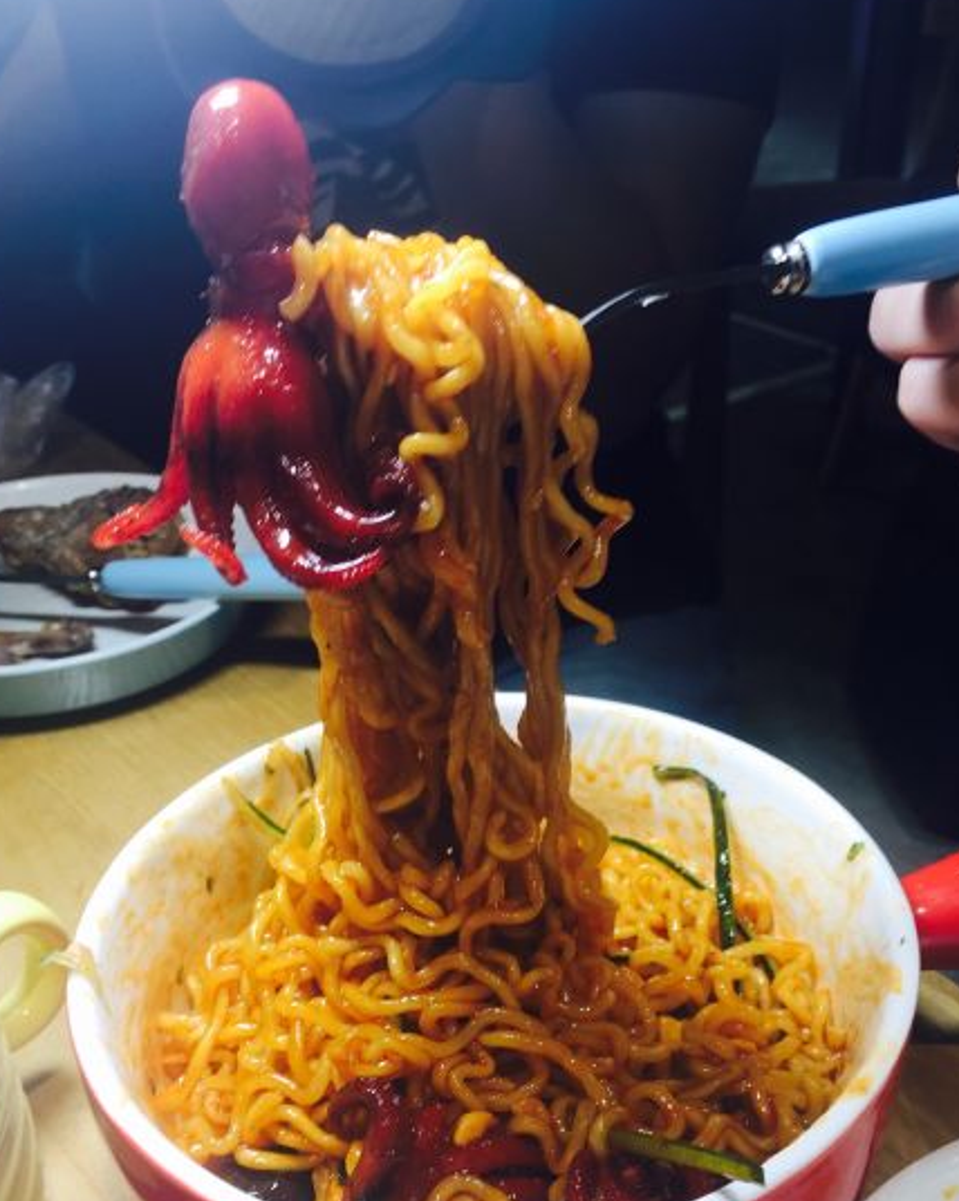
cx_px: 521
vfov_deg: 48.6
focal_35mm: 37
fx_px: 1314
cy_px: 751
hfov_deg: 40.1
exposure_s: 1/50
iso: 25
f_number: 2.2
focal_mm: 4.15
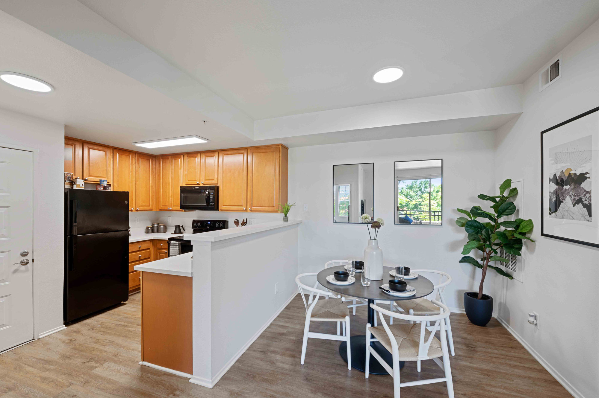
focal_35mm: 14
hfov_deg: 104.3
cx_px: 300
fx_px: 233
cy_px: 199
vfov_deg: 81.1
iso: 200
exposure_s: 1/4
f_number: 8
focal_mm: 14
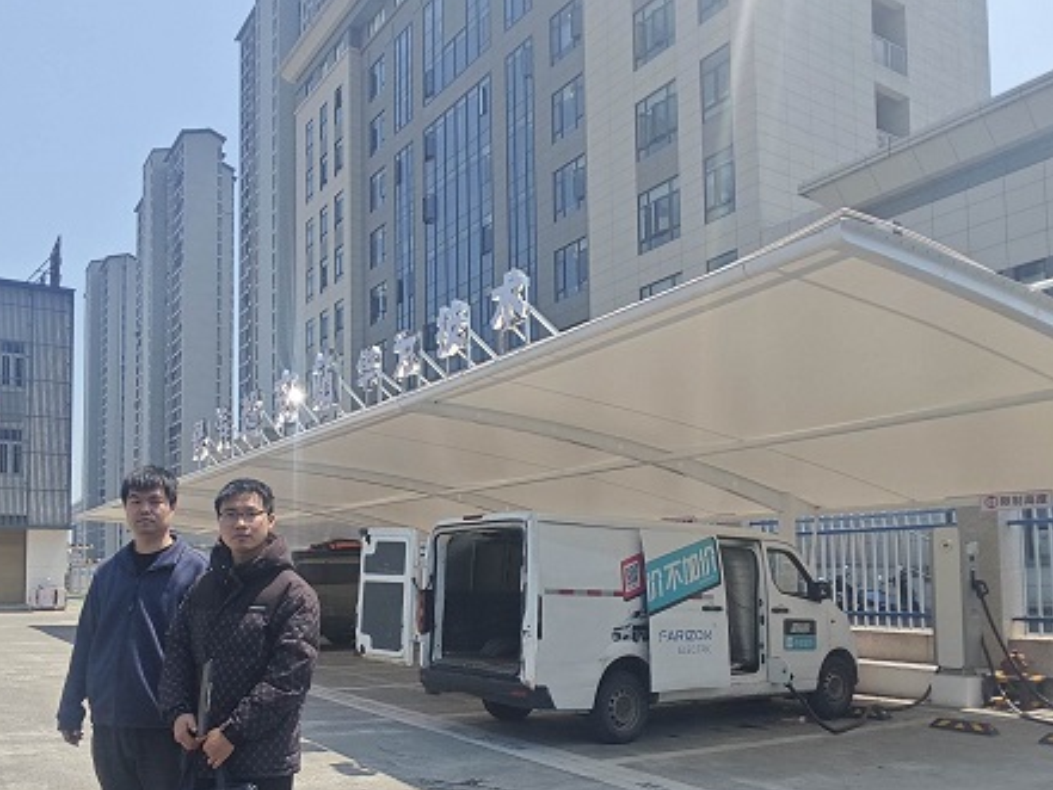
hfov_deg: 61.1
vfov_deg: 47.4
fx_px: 882
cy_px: 535
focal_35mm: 29
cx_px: 423
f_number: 2.2
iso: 50
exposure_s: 1/1490
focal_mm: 1.65
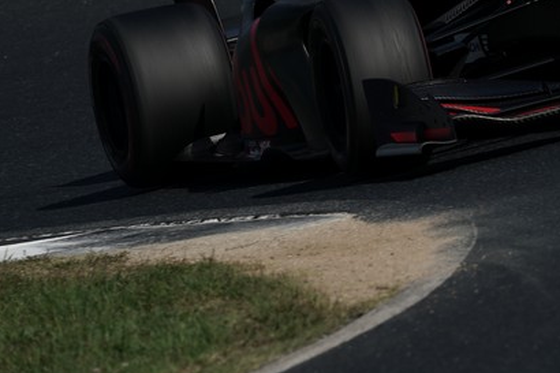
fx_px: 16388
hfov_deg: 2.0
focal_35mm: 1054
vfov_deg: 1.3
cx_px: 489
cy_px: 63
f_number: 13
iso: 200
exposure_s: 1/640
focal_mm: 600
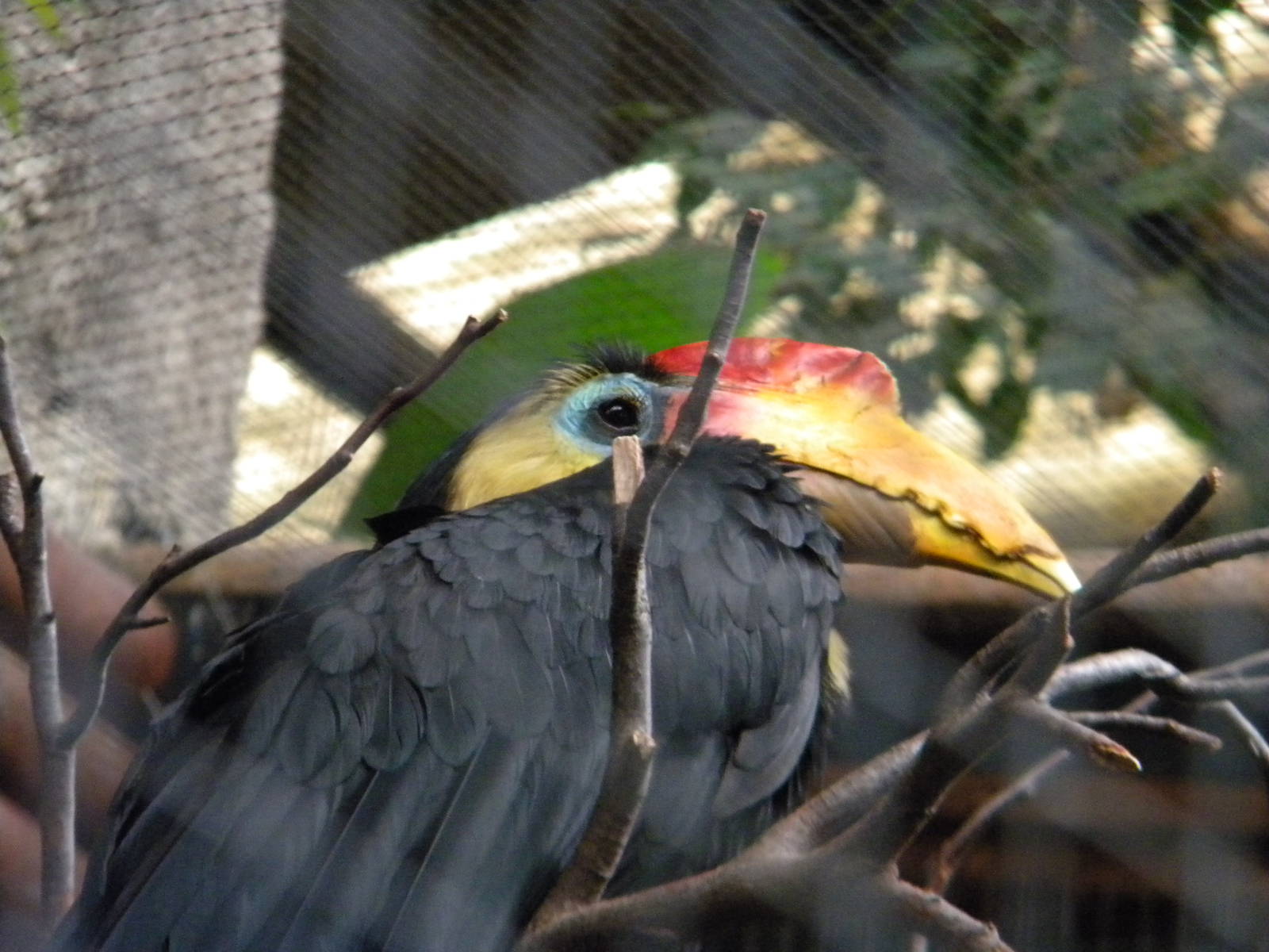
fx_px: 12281
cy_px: 476
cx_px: 634
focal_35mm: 335
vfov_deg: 4.4
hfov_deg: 5.9
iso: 800
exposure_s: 1/28.1
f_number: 5.4
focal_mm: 60.7
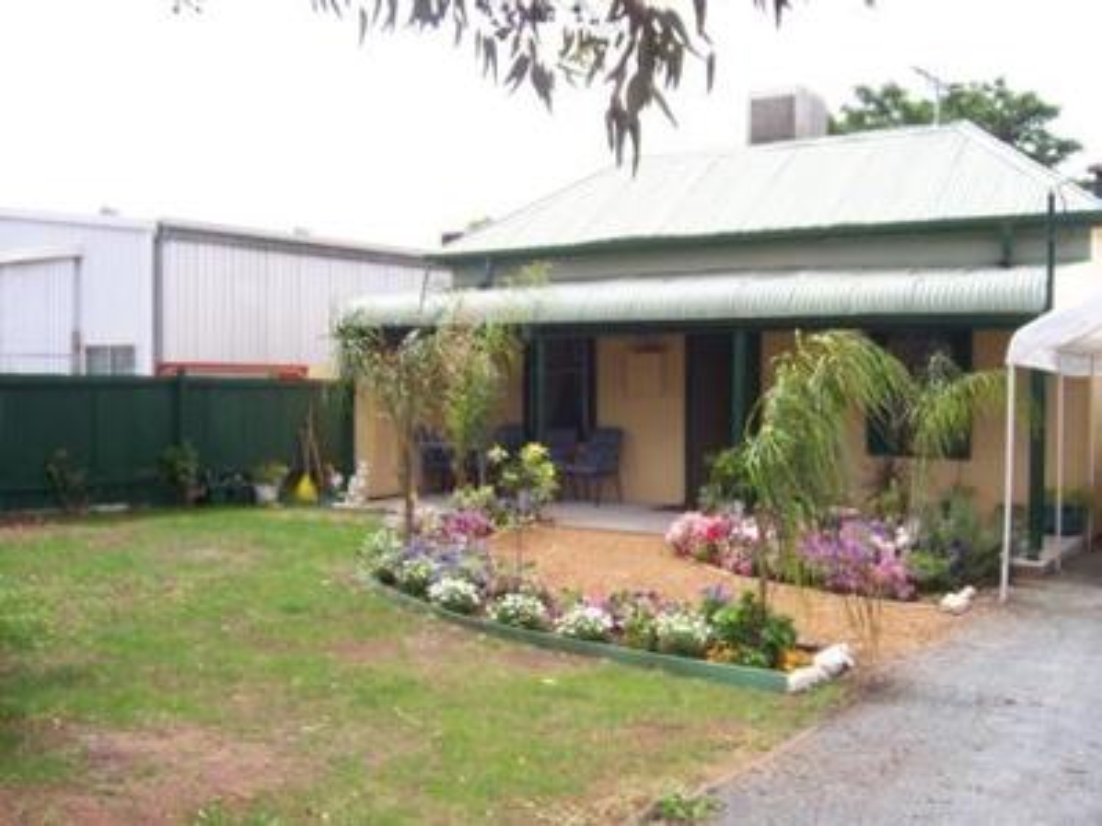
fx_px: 1146
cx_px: 551
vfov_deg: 39.6
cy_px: 413
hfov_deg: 51.4
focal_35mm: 36
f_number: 2.8
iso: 80
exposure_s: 1/500
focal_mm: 6.2
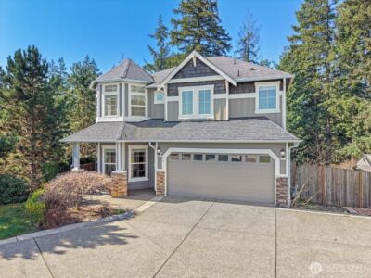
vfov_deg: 58.9
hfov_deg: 73.9
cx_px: 186
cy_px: 139
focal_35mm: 23
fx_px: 247
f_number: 1.8
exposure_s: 1/1000
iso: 200
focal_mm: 8.67
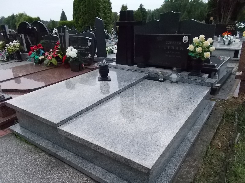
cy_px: 92
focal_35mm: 26
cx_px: 122
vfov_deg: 53.1
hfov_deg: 67.3
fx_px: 184
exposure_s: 1/500
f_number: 8
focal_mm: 4.6
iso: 400
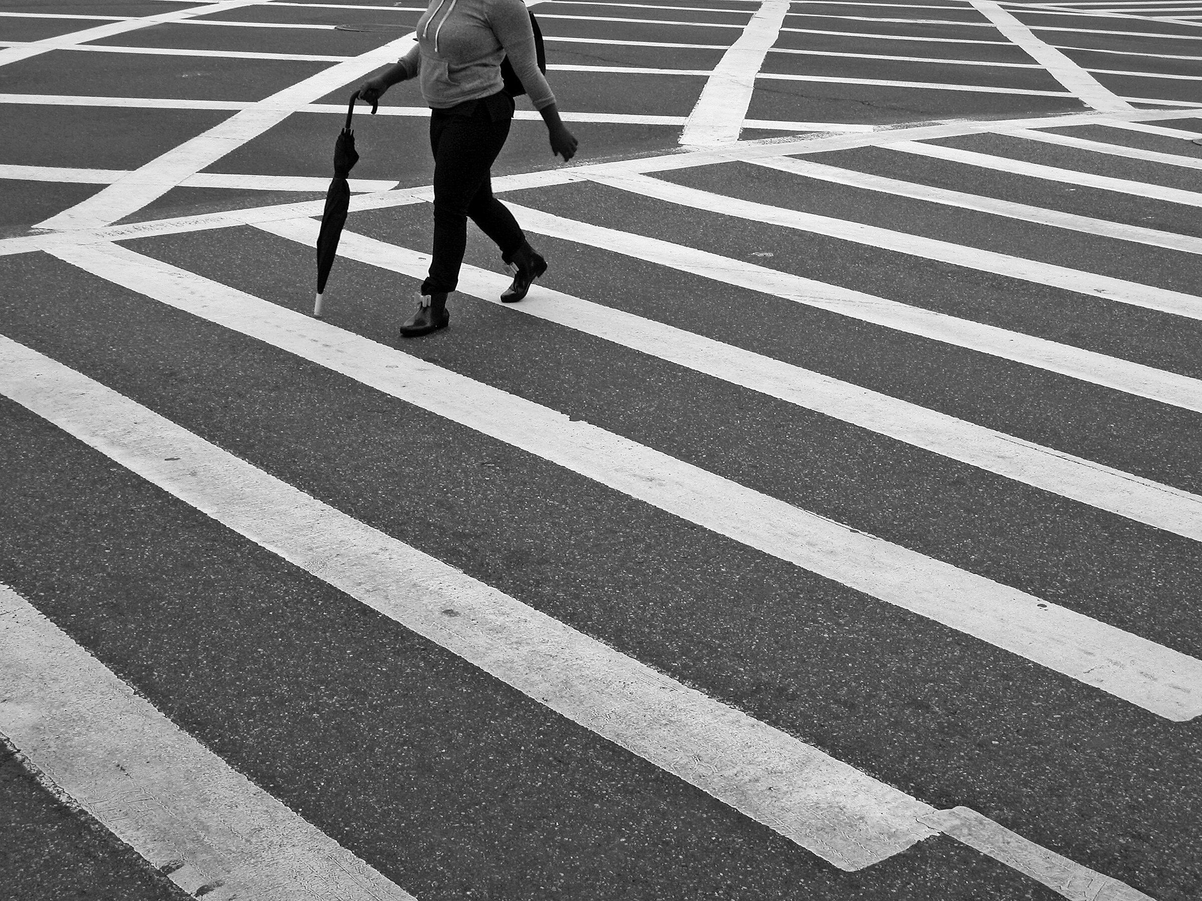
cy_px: 450
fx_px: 2153
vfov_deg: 23.7
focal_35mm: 62
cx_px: 601
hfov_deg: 31.2
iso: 100
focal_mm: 15.7
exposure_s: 1/305
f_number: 5.7
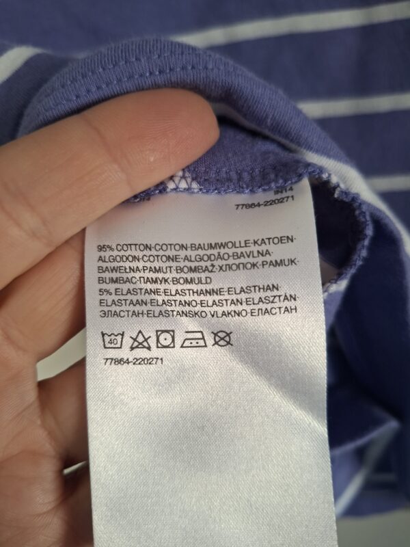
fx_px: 363
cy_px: 274
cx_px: 205
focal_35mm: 23
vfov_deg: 73.9
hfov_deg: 58.9
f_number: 1.8
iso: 250
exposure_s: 1/50
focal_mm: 5.54
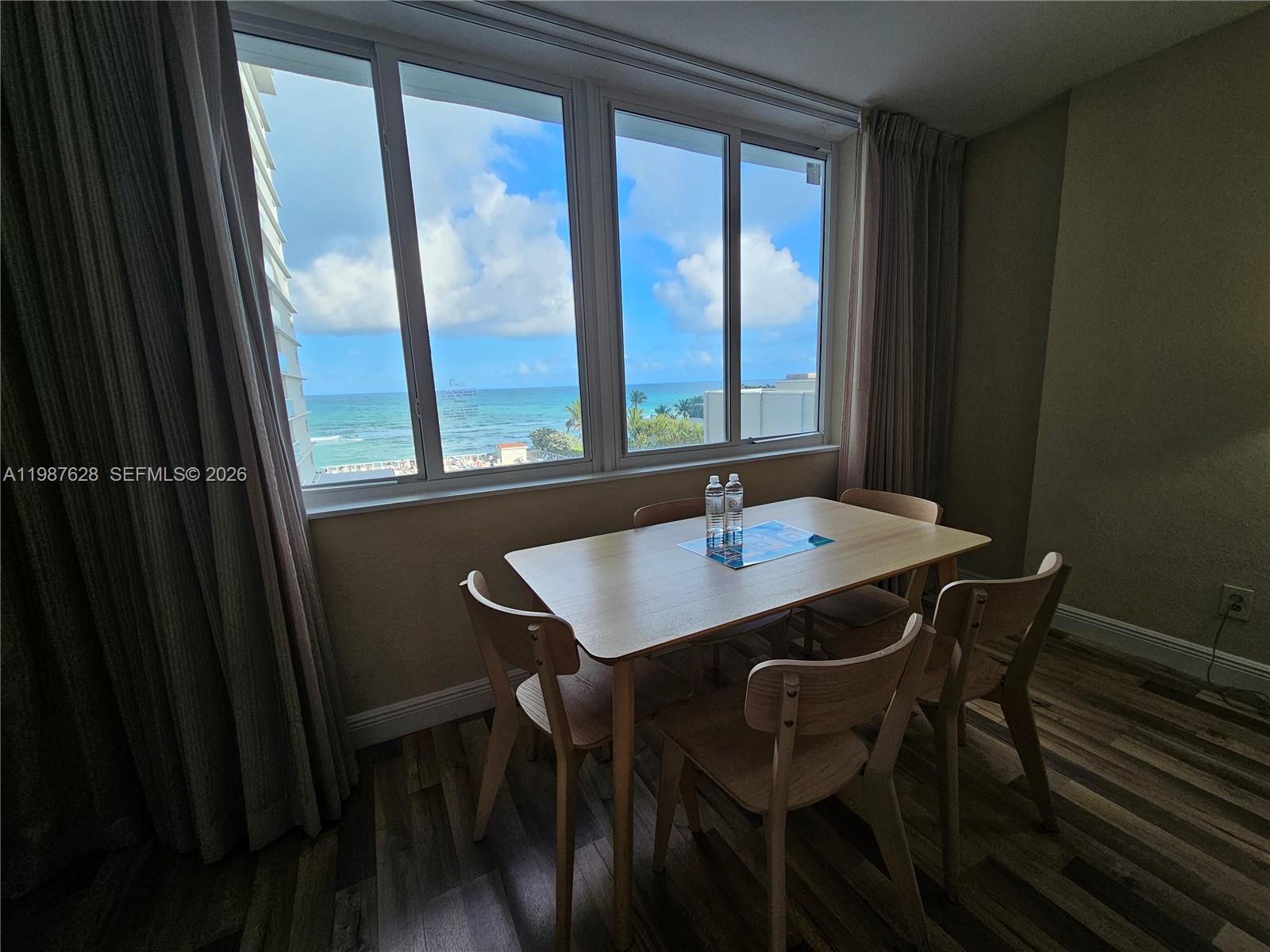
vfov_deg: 89.9
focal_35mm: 13
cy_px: 476
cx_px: 635
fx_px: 477
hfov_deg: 106.2
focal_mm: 2.2
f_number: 2.2
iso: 50
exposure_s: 1/120
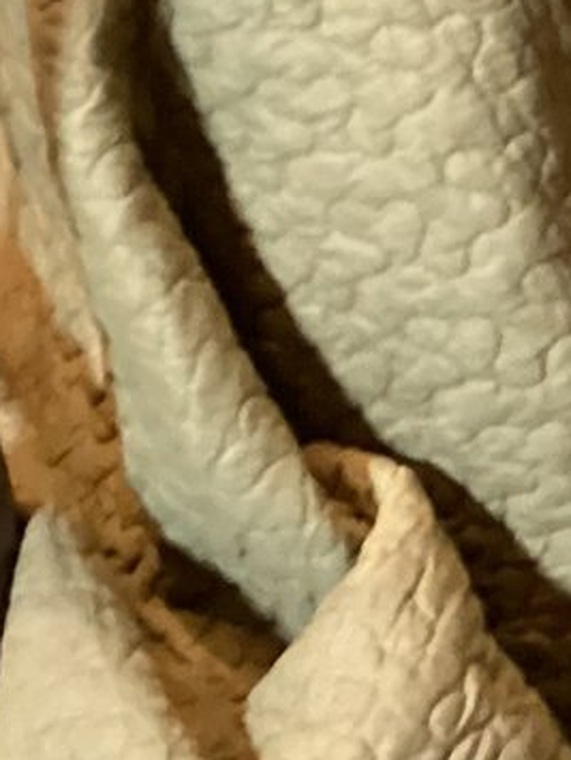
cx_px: 1526
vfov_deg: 14.0
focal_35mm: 132
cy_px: -386
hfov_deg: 9.5
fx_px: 2898
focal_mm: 3.3
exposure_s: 1/30
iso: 400
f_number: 2.4
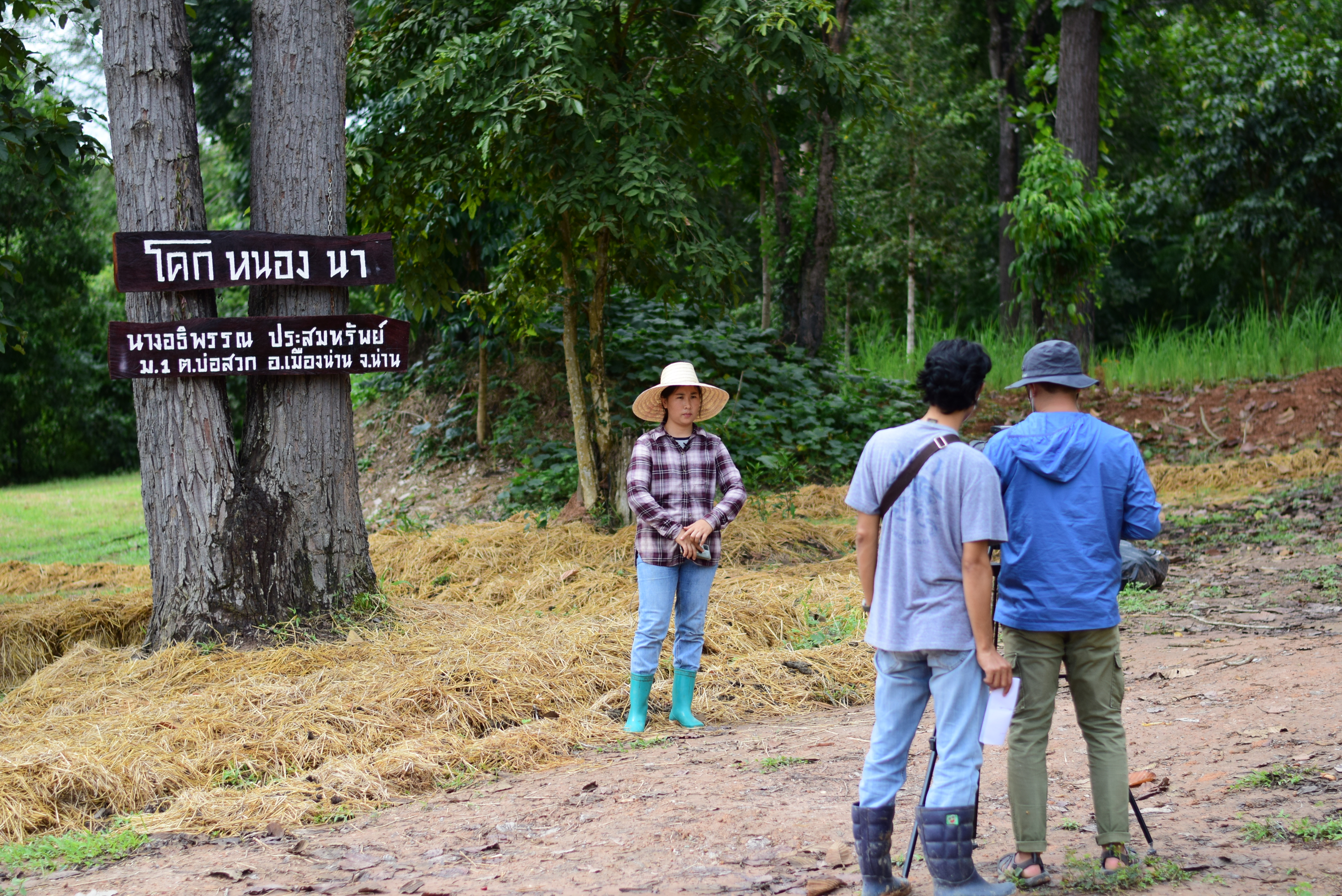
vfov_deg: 18.2
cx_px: 671
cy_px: 448
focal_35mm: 75
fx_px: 2796
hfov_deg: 27.0
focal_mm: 50
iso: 320
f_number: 2.5
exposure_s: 1/3200
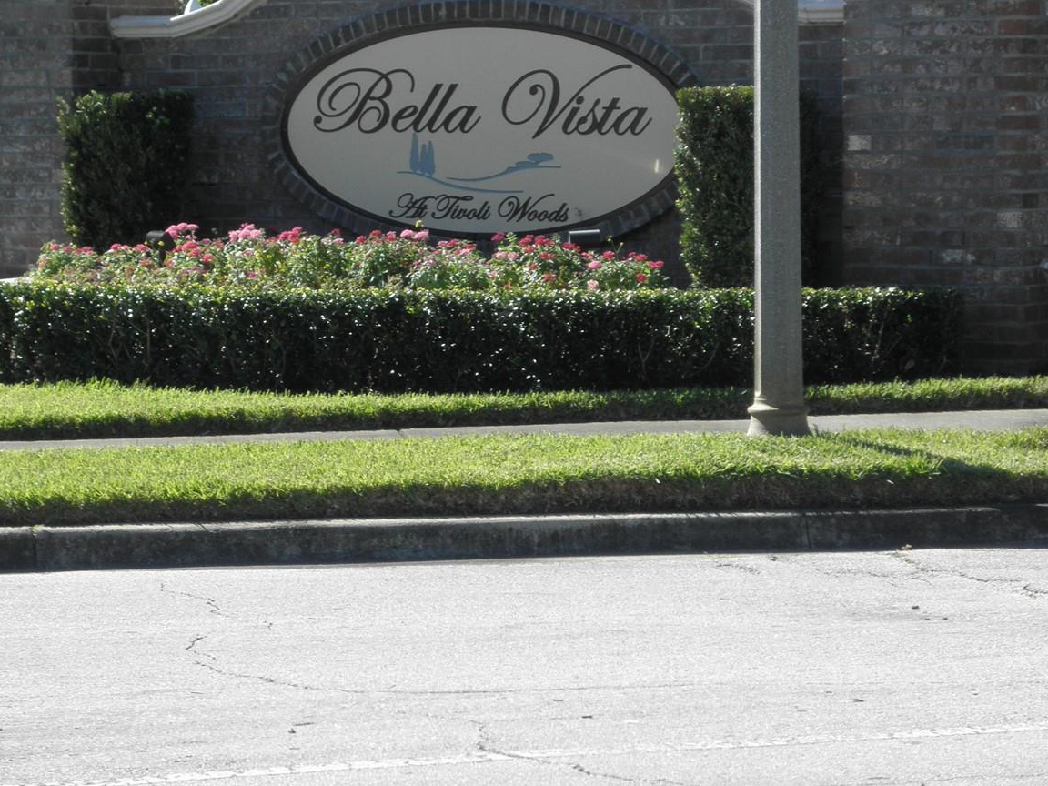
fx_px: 4541
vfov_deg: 9.9
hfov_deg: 13.2
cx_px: 454
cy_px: 292
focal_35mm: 150
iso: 64
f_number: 4.4
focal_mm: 19.1
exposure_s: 1/320
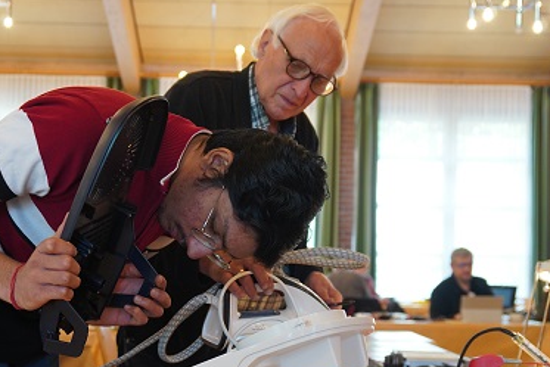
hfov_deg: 31.5
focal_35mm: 64
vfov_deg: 21.4
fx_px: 973
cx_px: 230
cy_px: 218
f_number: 4
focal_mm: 33
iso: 800
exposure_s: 1/50
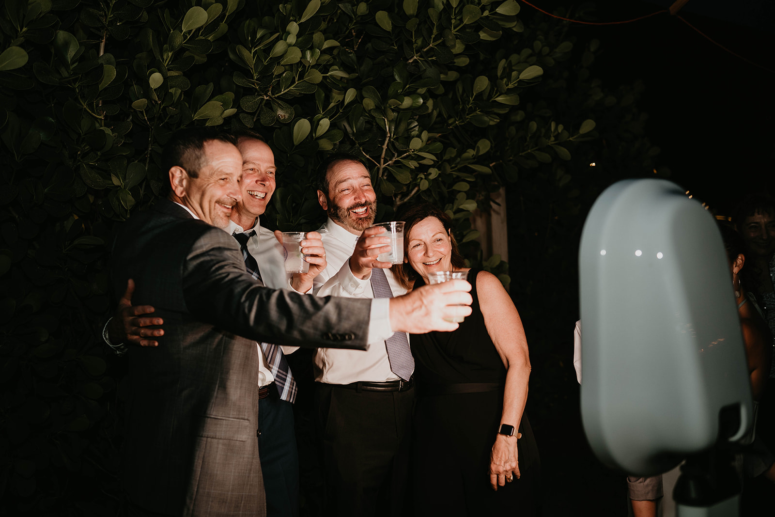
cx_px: 388
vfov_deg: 37.9
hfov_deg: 54.4
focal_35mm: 35
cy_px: 258
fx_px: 753
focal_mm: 35
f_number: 2
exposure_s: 1/100
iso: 320
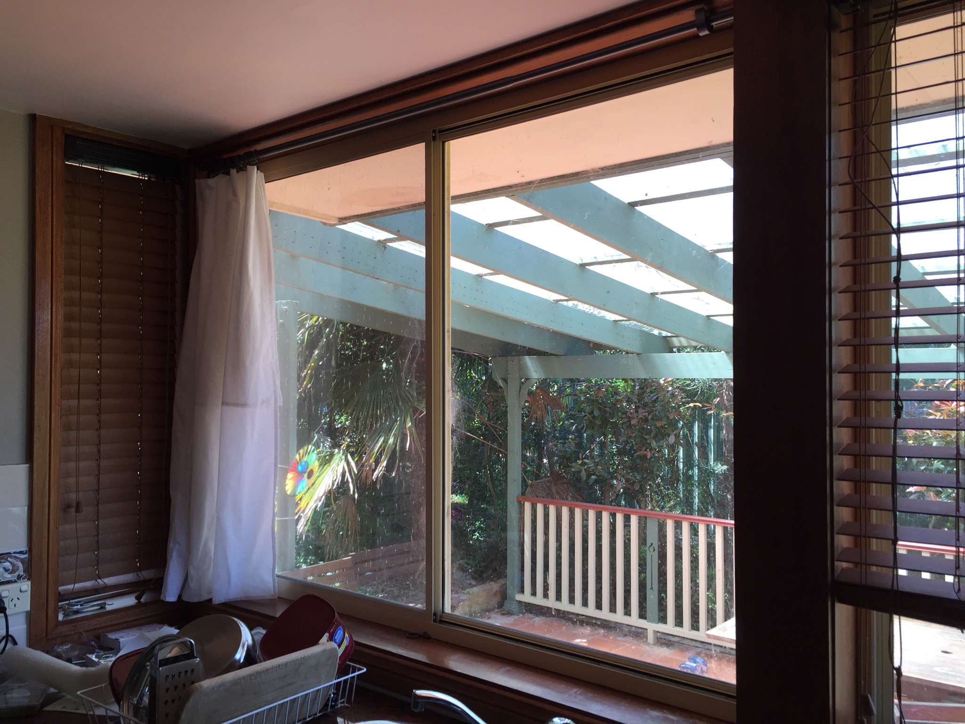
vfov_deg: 48.2
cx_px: 482
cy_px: 362
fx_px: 808
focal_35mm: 29
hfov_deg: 61.7
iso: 40
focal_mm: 4.15
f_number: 2.2
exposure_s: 1/120
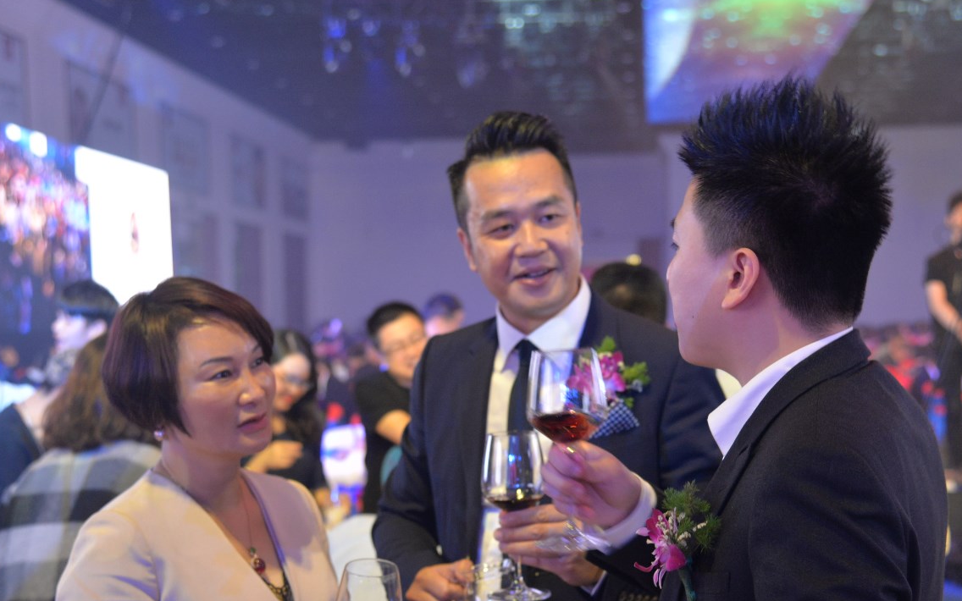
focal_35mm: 66
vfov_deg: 19.6
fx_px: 1730
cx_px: 522
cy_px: 404
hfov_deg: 31.1
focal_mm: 46
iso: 1600
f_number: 4
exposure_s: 1/60
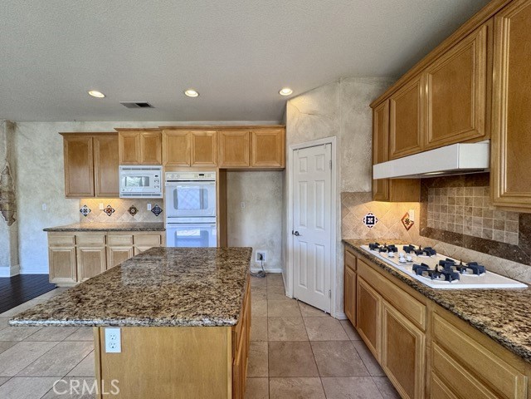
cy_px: 200
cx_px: 266
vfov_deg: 85.7
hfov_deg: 102.1
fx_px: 215
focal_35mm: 14
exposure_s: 1/120
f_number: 2.2
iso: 160
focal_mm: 2.22
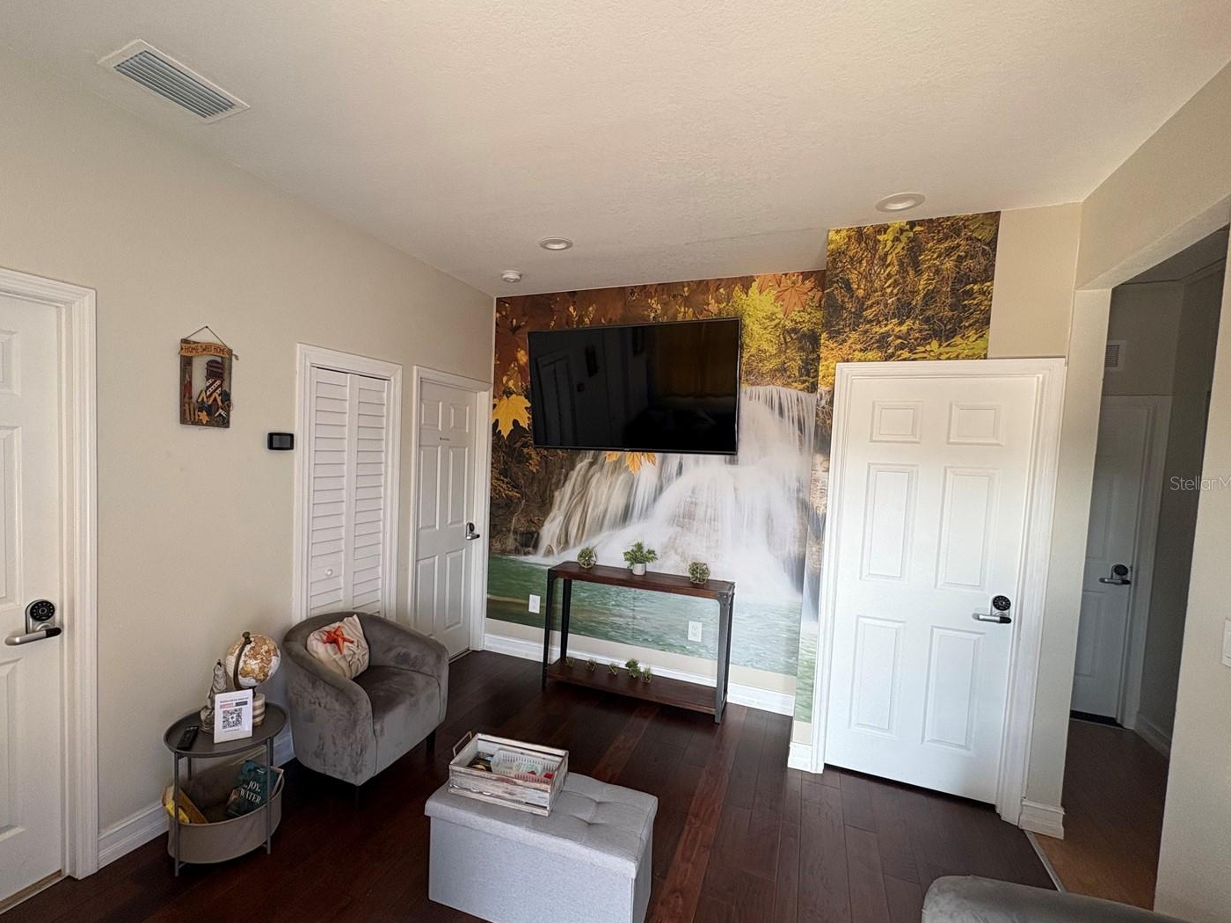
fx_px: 569
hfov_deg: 94.1
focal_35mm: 16
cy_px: 483
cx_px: 550
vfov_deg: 78.1
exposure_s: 1/99
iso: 125
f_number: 2.2
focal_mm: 2.22
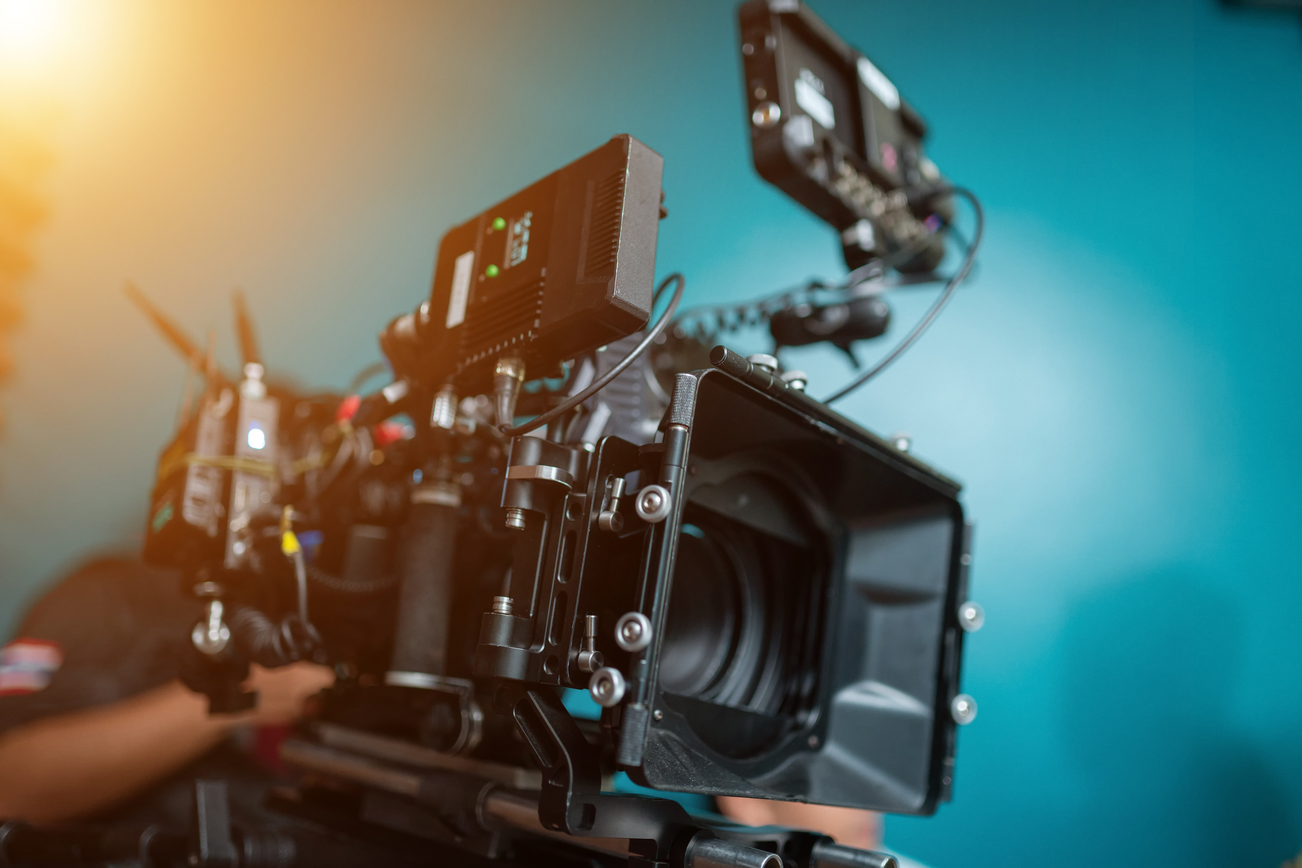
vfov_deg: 37.9
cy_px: 434
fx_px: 1266
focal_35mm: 35
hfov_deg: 54.4
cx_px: 651
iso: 500
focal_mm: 35
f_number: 1.6
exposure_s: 1/100
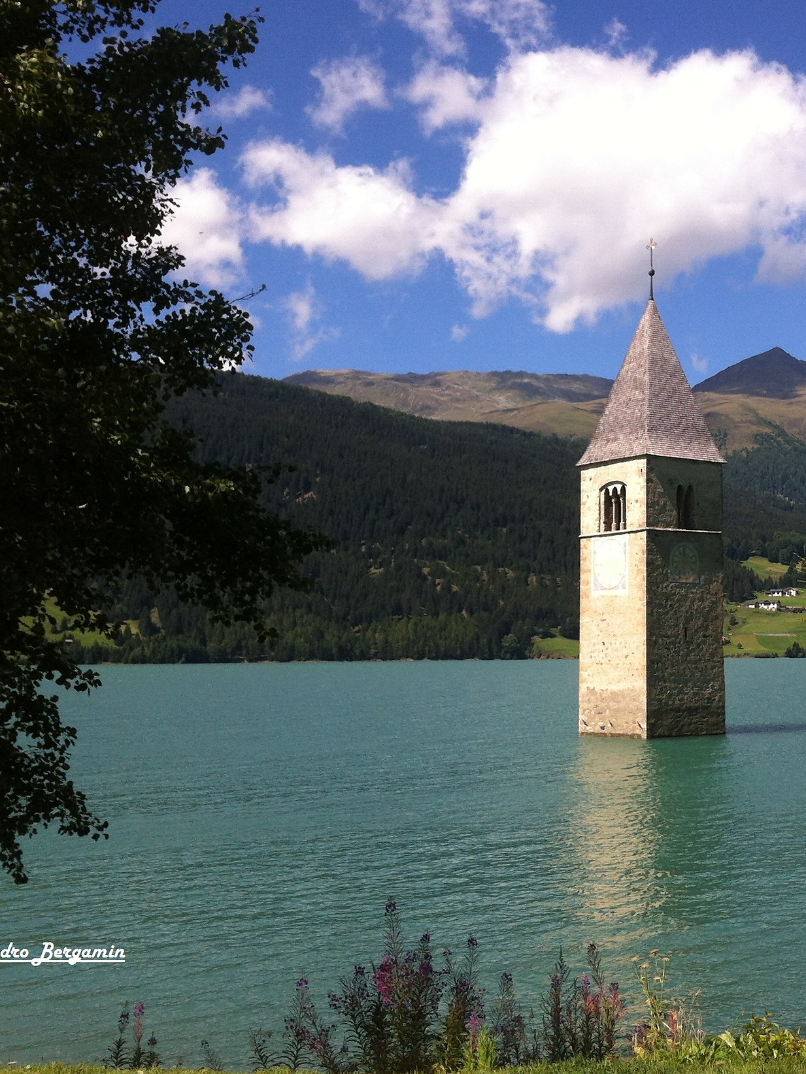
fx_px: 1583
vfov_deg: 37.5
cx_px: 663
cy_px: 491
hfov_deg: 27.9
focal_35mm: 51
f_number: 2.8
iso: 80
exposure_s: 1/1160
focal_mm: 3.85
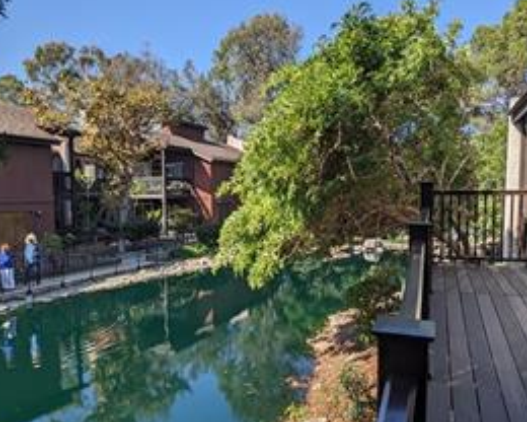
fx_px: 421
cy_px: 228
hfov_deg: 63.9
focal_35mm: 27
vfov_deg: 53.1
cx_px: 294
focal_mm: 2.22
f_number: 2.2
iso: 34
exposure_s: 1/1241
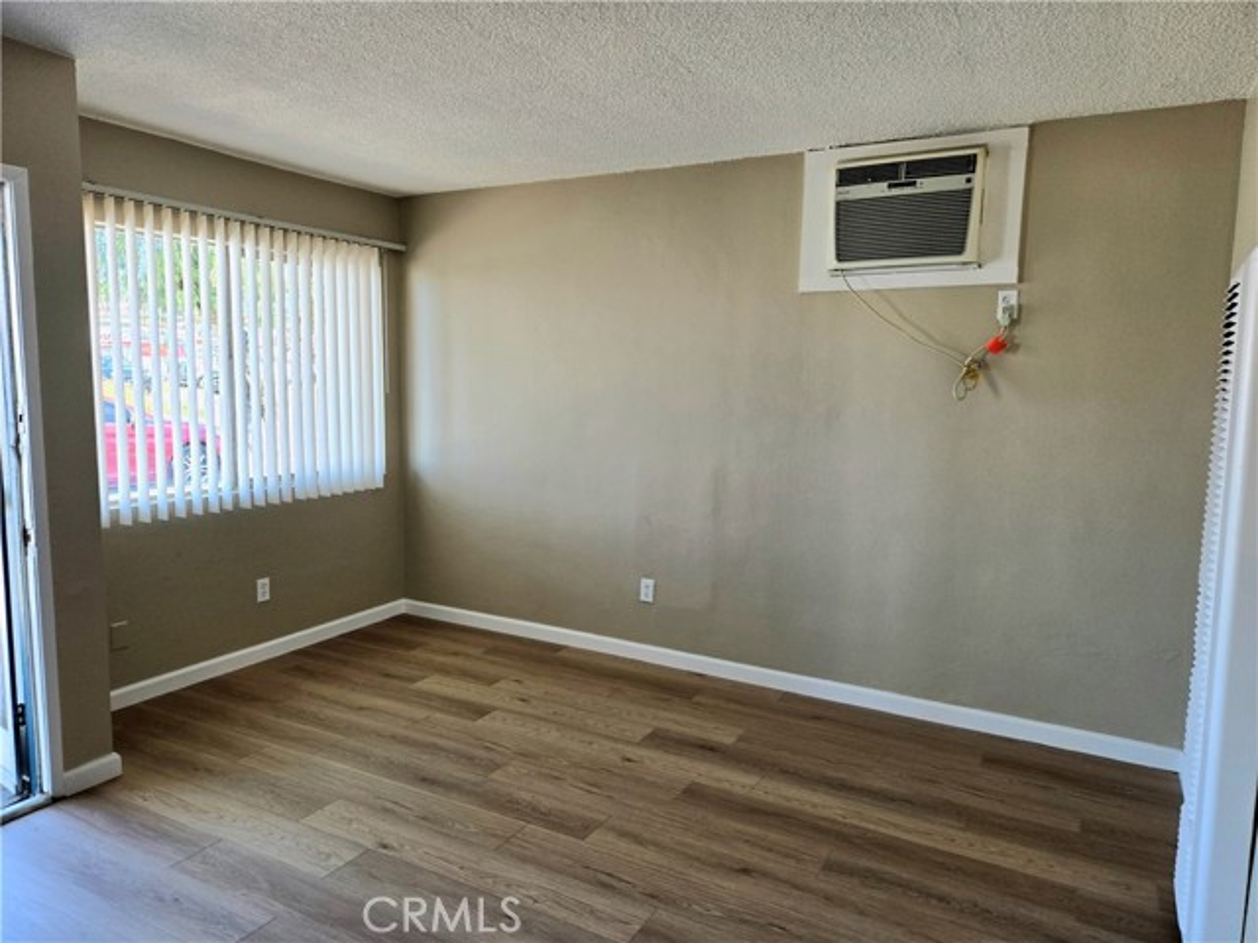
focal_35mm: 23
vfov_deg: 58.9
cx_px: 629
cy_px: 472
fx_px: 836
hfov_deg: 73.9
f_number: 1.8
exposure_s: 1/182
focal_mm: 5.4
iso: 80
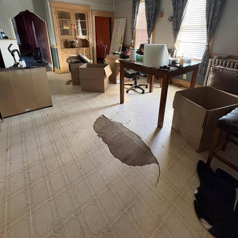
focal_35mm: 17
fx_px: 132
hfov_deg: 84.0
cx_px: 122
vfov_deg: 81.7
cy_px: 83
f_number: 2.2
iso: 500
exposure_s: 1/60
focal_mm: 2.22
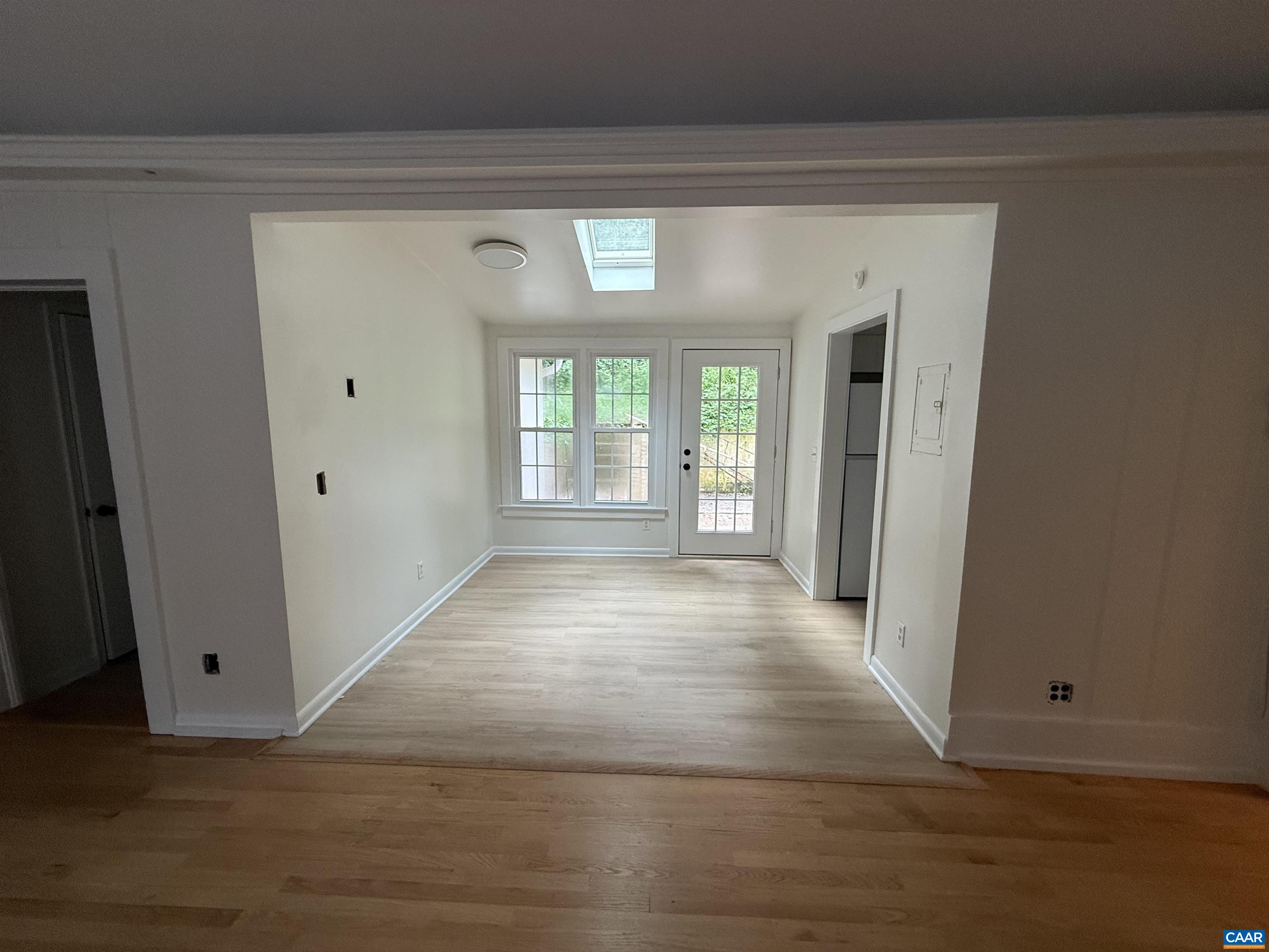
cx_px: 634
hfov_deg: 102.1
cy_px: 476
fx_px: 513
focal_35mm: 14
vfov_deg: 85.7
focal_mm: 2.22
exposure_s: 1/120
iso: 200
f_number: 2.2
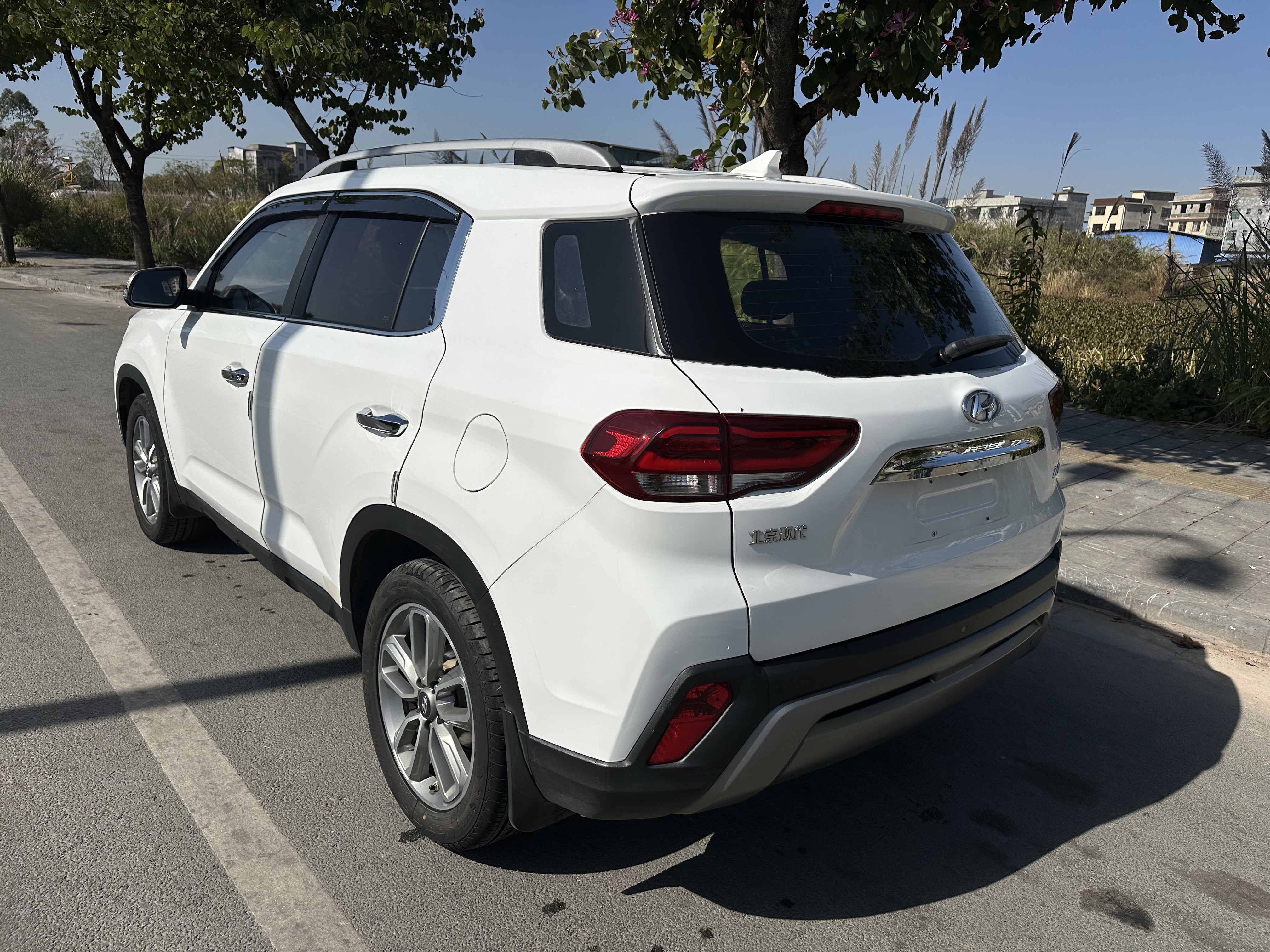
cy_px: 476
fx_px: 881
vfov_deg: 56.8
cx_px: 635
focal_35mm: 24
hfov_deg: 71.6
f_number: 1.78
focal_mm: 6.86
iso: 80
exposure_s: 1/18519
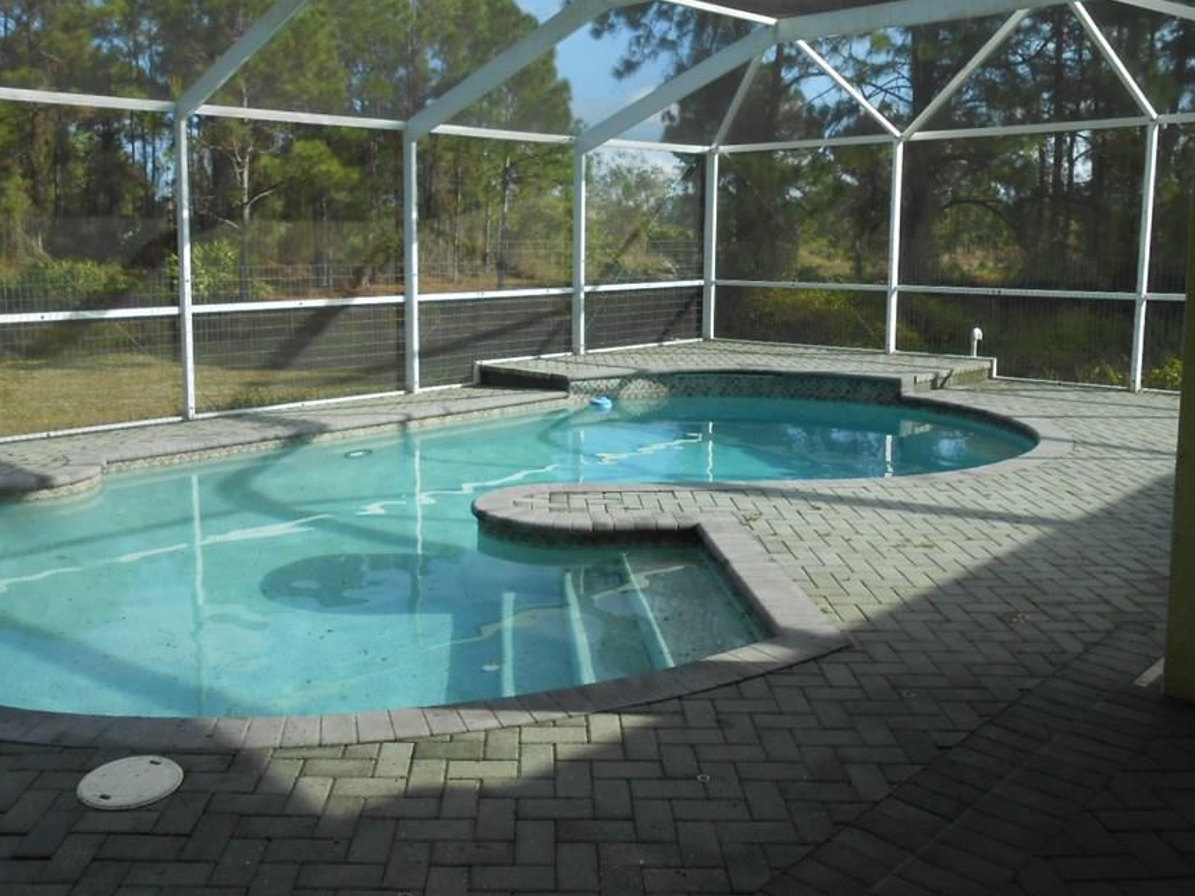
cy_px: 365
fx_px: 1070
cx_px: 518
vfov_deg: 45.2
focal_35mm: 31
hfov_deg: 58.2
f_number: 3.5
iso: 80
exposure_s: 1/320
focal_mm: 4.6
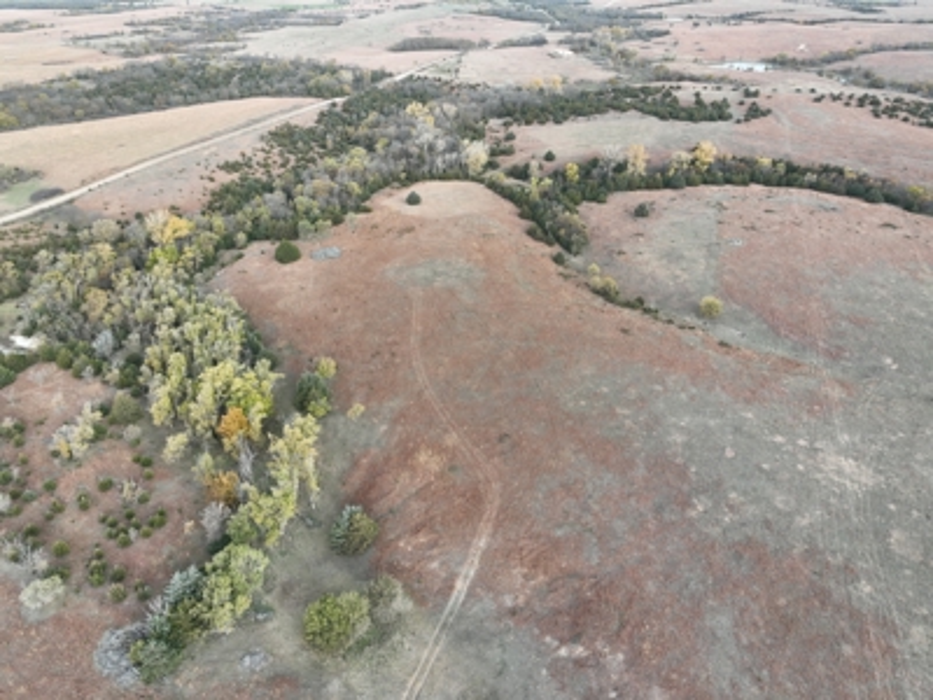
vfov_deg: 56.8
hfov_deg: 71.6
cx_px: 466
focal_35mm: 24
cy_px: 350
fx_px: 647
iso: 100
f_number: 2.8
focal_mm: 12.29
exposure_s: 1/120
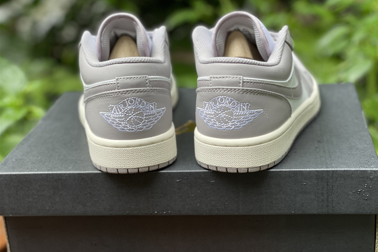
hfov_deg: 30.1
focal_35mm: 67
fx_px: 703
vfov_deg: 20.3
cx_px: 190
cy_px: 125
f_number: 2.2
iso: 80
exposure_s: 1/121
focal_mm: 7.5
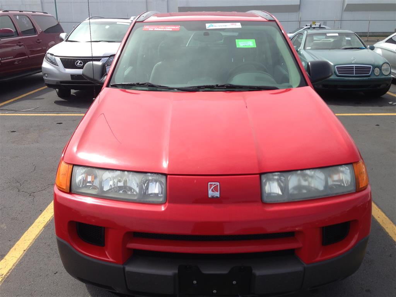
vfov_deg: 42.9
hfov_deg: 55.4
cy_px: 148
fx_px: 378
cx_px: 198
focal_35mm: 33
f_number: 2.4
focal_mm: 4.13
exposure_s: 1/861
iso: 50
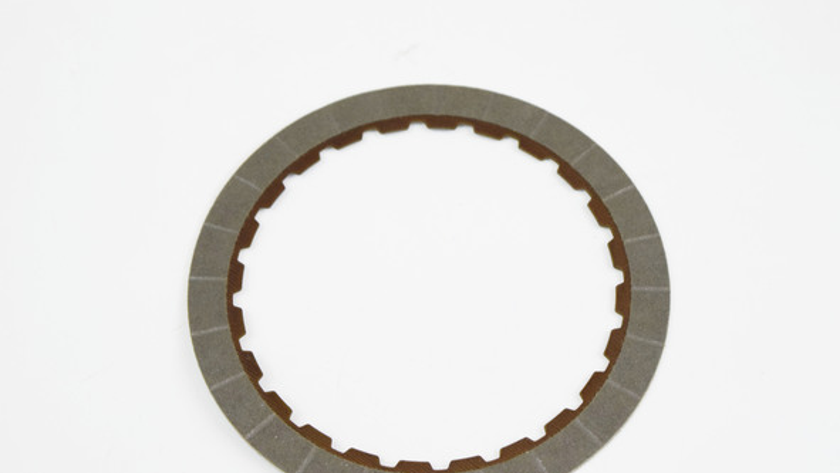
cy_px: 275
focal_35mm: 94
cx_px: 421
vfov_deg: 12.9
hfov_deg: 22.8
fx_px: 2085
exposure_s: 1/60
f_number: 5.6
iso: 1400
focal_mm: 55
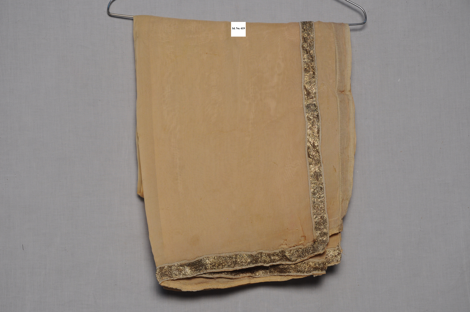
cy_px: 156
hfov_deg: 18.2
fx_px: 1467
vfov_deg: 12.1
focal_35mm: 112
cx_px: 235
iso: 400
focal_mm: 75
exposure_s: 1/13
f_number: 11
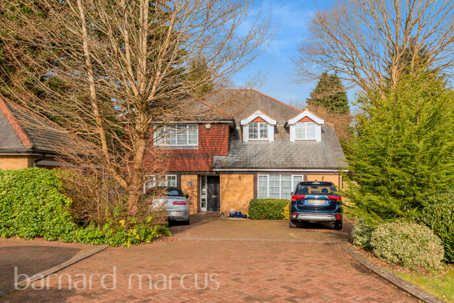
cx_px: 227
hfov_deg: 73.7
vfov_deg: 53.2
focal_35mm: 24
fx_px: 303
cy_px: 152
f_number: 8
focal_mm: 24
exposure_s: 1/180
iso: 200
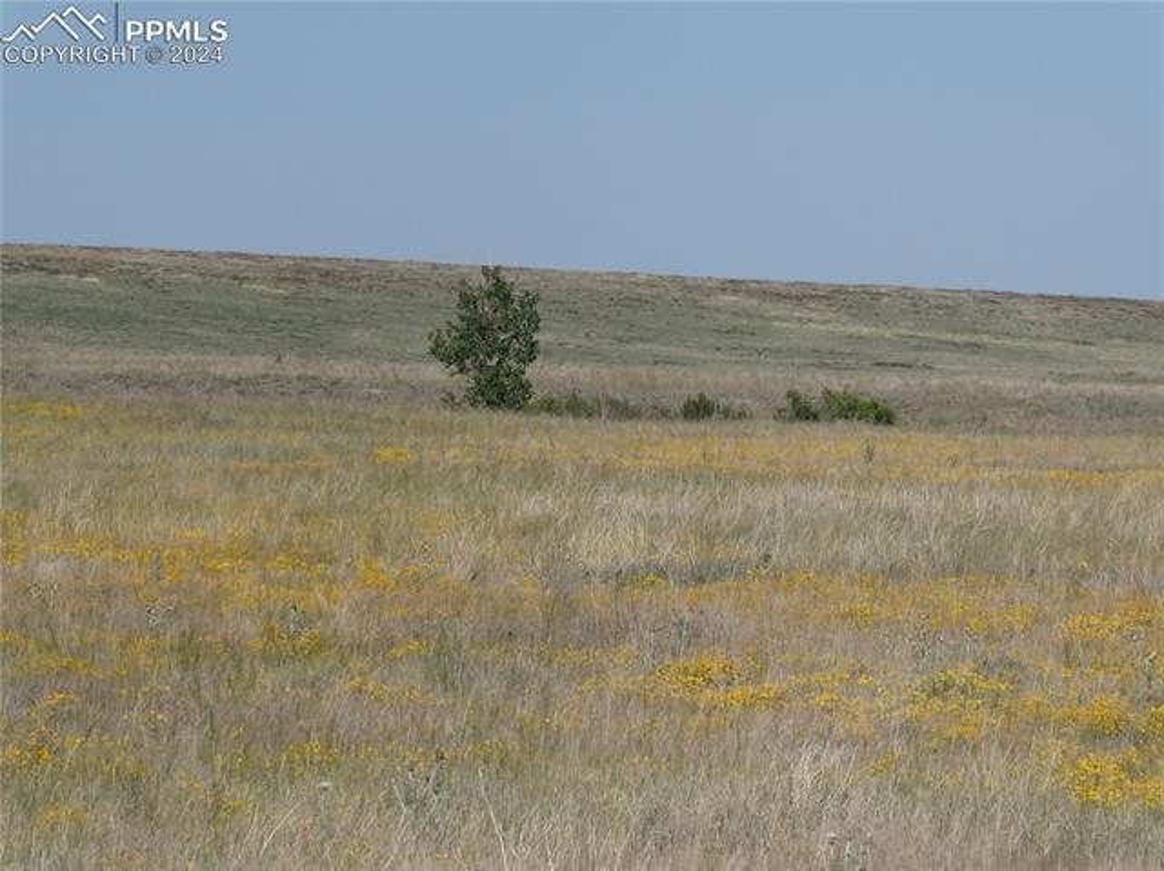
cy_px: 436
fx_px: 7762
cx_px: 582
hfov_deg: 8.6
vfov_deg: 6.4
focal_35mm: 231
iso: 80
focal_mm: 41.4
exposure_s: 1/640
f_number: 5.6
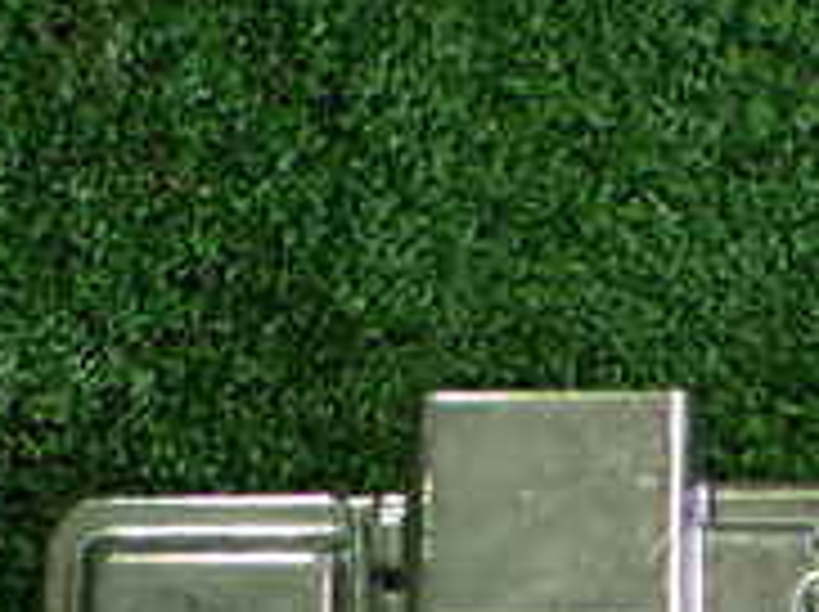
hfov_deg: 19.2
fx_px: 2339
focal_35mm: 99
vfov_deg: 14.3
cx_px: 850
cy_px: 783
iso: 640
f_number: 2.3
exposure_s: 1/125
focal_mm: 5.4
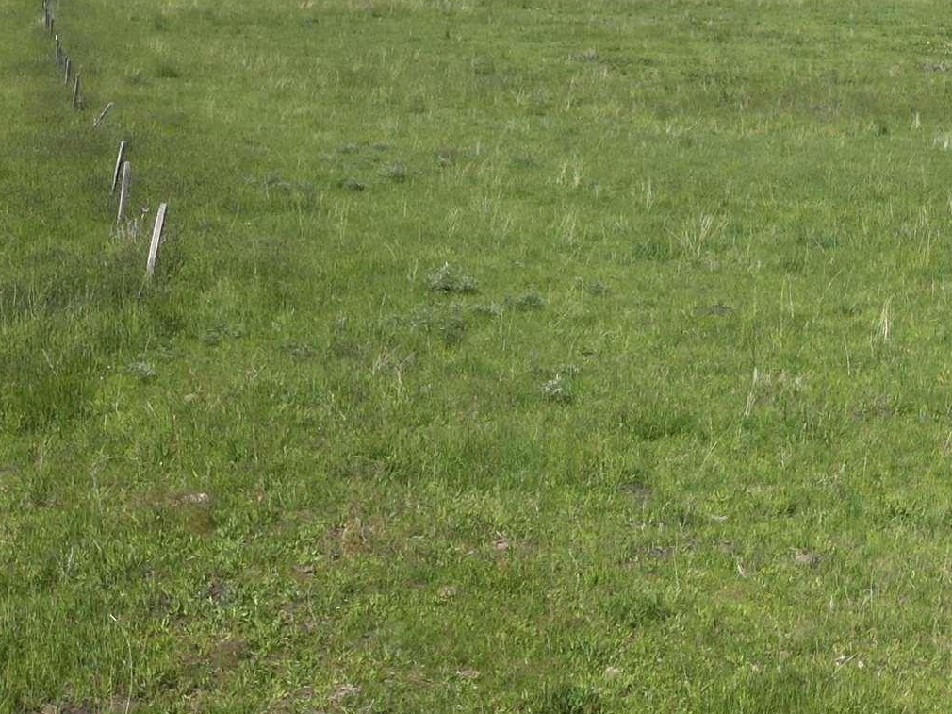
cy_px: 108
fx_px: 2007
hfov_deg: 25.9
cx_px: 840
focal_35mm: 73
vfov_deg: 19.9
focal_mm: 6.72
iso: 100
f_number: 1.7
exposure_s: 1/3200
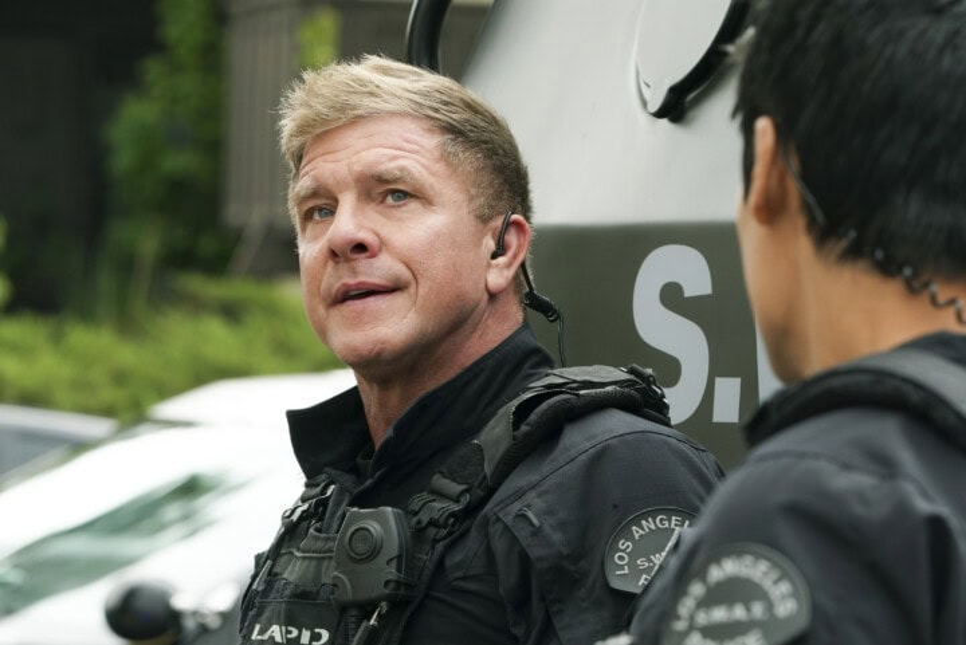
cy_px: 322
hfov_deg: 7.1
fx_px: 7732
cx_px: 483
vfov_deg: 4.8
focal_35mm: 288
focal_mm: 288
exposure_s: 1/200
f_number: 14
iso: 1600
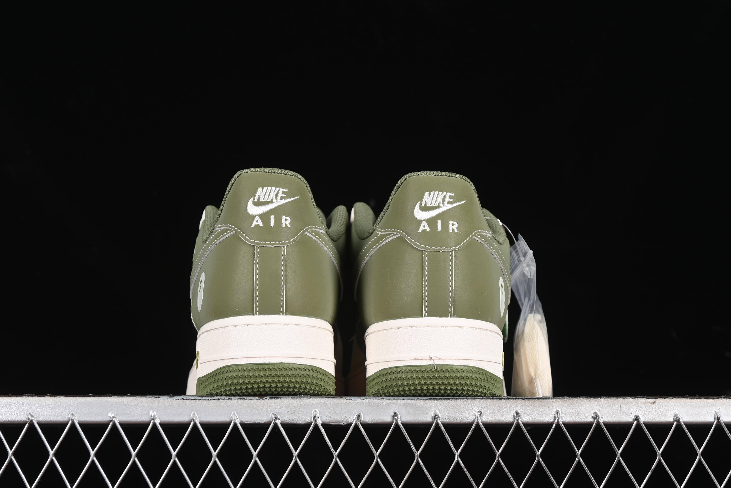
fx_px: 1523
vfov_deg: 18.2
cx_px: 366
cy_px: 244
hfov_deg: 27.0
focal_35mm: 75
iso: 160
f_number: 7.1
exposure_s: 1/60
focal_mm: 50
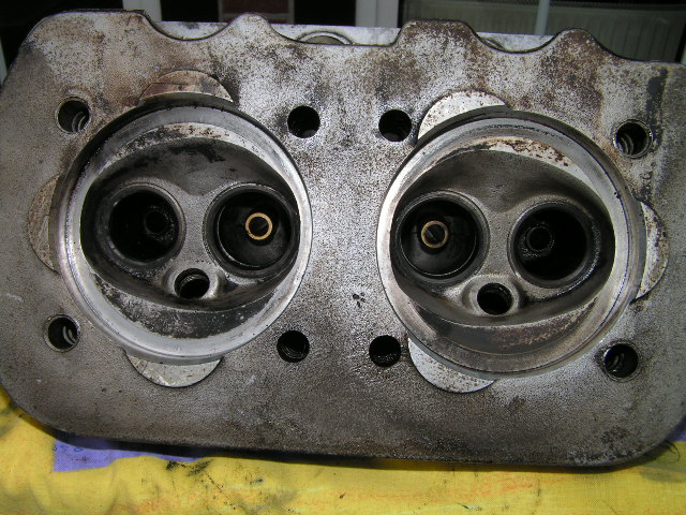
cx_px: 343
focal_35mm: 38
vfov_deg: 37.7
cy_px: 258
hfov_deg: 49.0
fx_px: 753
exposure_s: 1/40
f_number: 6.3
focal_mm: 6.3
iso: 50
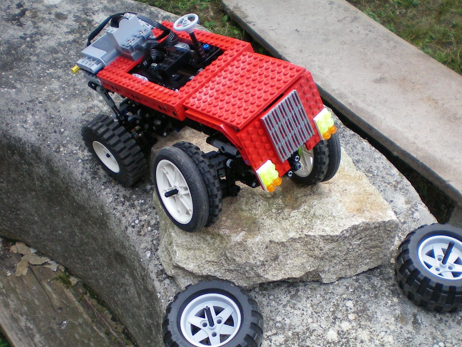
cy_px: 229
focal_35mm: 53
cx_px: 245
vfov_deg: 27.4
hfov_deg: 36.2
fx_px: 707
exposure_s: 1/250
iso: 64
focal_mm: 6.3
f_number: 3.1
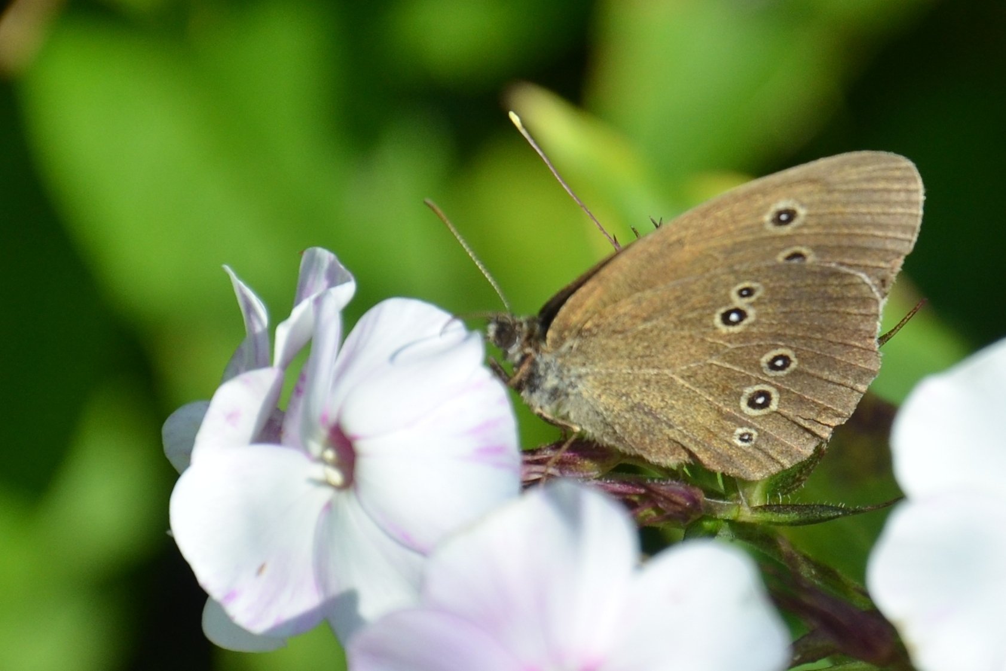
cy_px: 336
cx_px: 503
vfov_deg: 8.7
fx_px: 4401
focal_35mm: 158
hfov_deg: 13.0
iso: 400
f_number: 5.6
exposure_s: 1/1600
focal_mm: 105
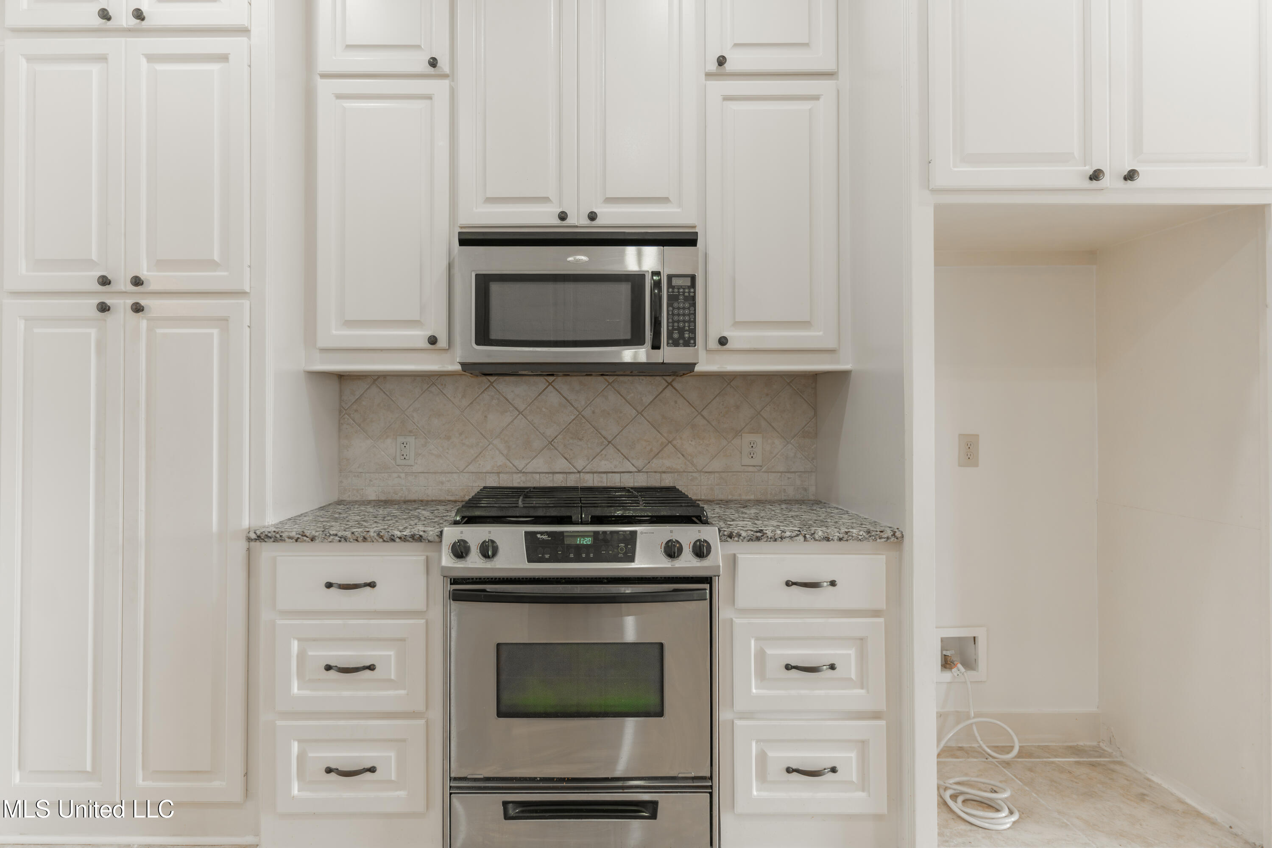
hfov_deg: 93.3
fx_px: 601
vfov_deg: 70.4
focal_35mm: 17
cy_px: 424
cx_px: 636
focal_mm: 17
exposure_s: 1/125
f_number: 2.8
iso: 500
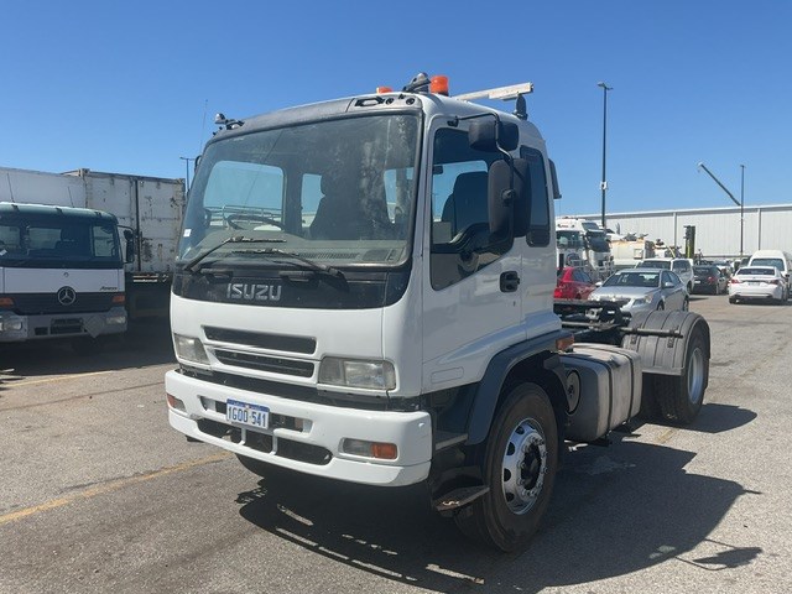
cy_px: 297
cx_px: 396
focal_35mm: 29
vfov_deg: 48.2
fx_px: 664
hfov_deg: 61.7
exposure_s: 1/2227
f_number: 1.8
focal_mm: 3
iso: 16
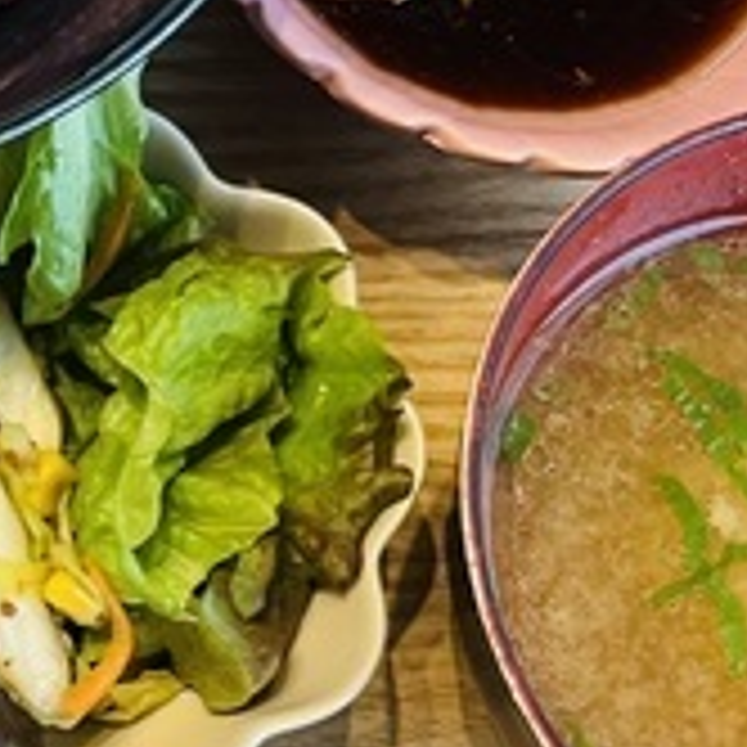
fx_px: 2295
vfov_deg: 18.5
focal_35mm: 94
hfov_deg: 17.1
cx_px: -297
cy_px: 315
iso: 125
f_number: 1.6
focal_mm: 5.1
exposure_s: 1/60
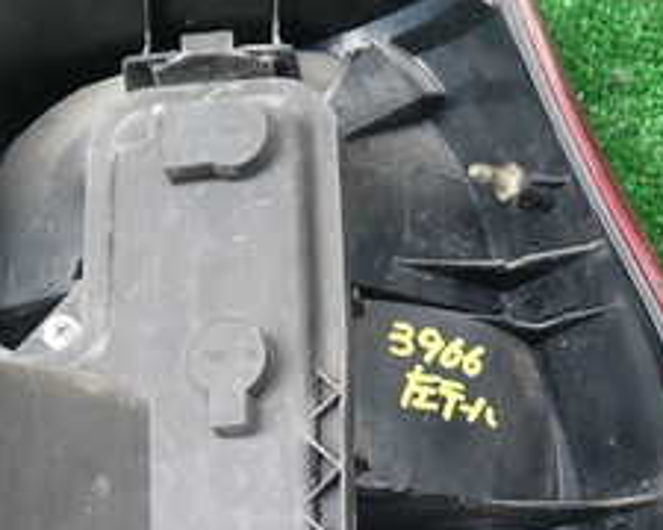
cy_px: 424
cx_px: 268
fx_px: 1531
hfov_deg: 24.4
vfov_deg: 19.5
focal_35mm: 78
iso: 200
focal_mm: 5.4
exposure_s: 1/60
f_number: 2.3
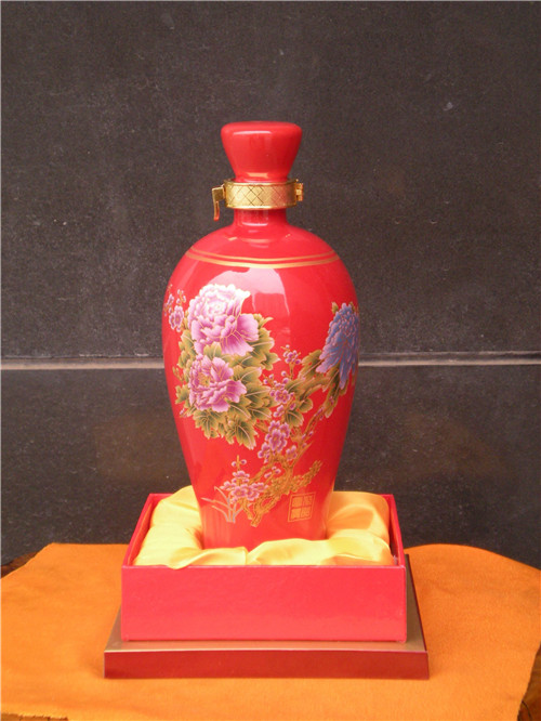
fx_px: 1541
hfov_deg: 19.9
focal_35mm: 74
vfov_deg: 26.3
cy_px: 360
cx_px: 270
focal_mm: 12.3
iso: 200
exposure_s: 1/62.2
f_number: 4.6
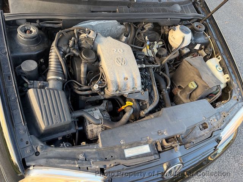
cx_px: 122
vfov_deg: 56.8
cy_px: 91
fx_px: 168
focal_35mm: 24
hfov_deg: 71.6
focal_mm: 6.76
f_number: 1.78
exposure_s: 1/121
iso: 125
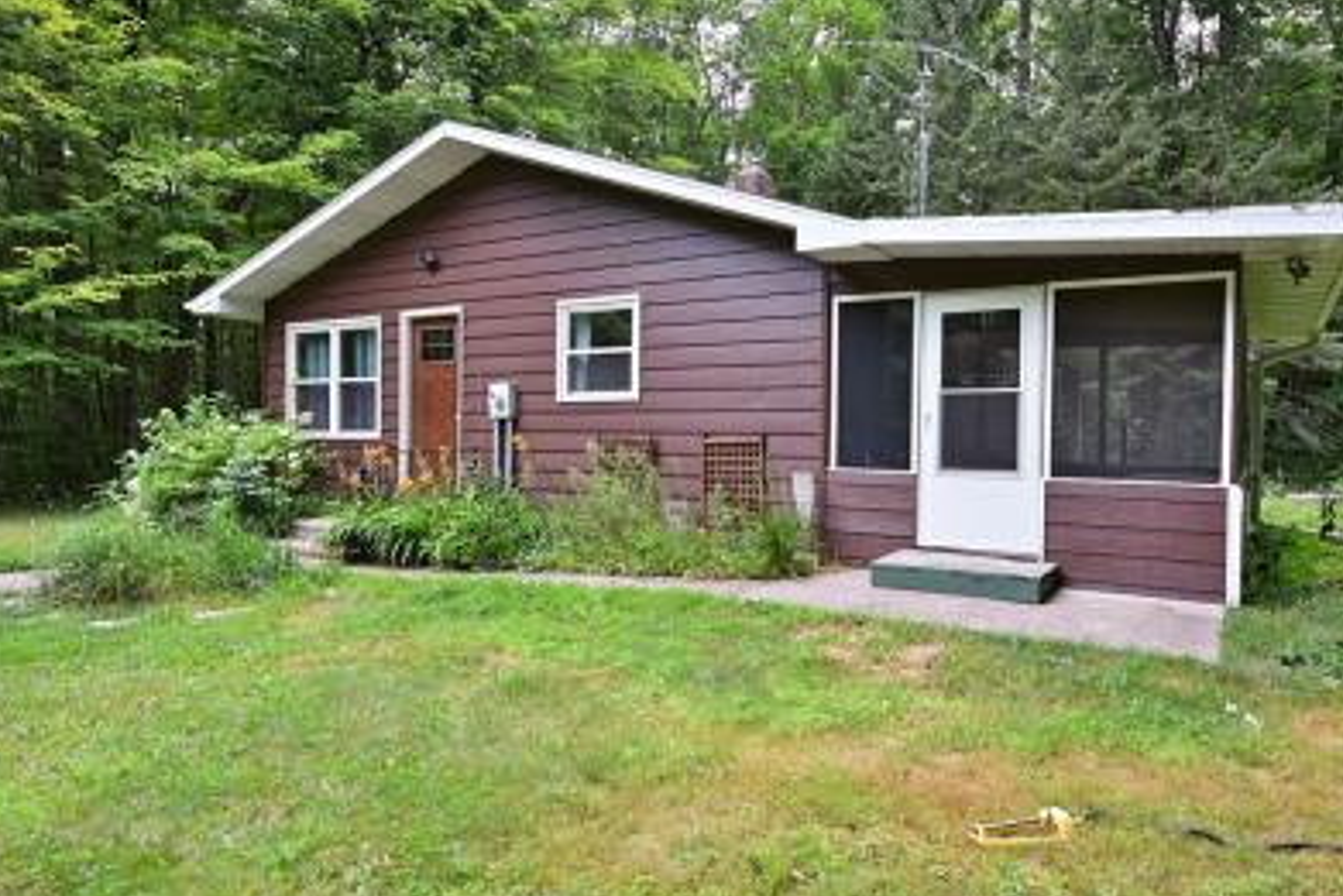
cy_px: 443
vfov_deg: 55.1
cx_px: 745
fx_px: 858
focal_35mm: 23
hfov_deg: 75.8
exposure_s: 1/40
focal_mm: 20
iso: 250
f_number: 5.6
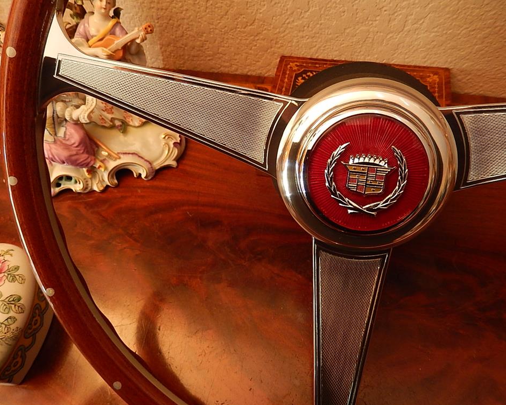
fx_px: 404
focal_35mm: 27
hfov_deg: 64.1
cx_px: 244
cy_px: 200
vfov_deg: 53.2
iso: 200
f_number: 3.4
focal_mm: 4.5
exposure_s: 1/15
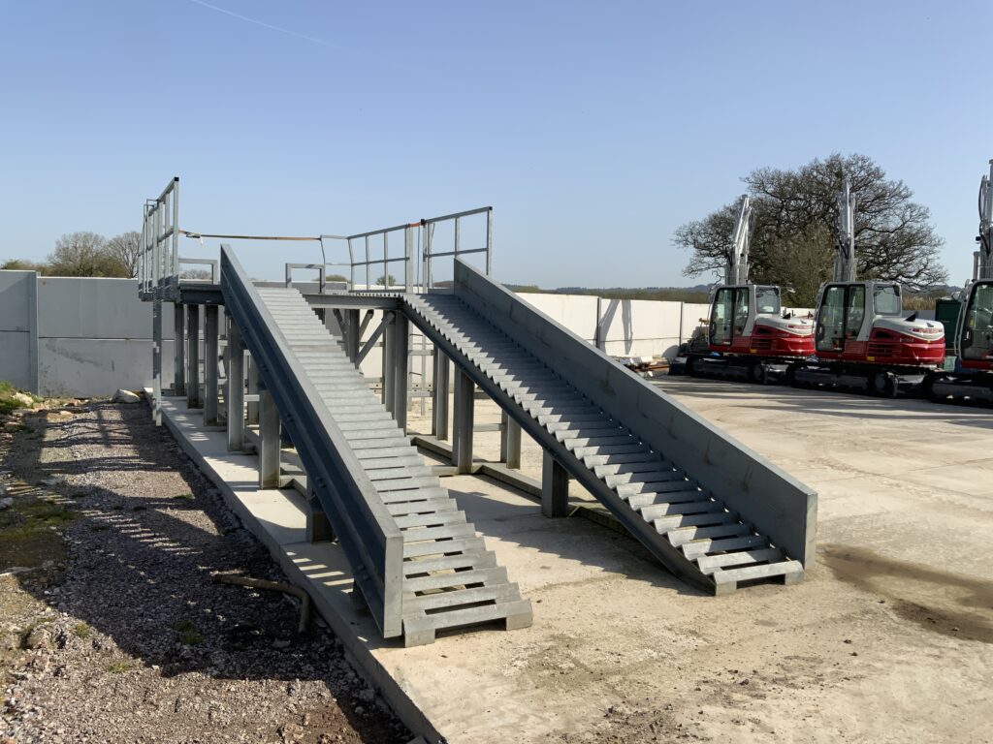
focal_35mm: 29
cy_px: 372
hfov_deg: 61.7
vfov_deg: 48.2
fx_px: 832
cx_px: 496
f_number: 1.8
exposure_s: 1/2141
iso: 16
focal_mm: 3
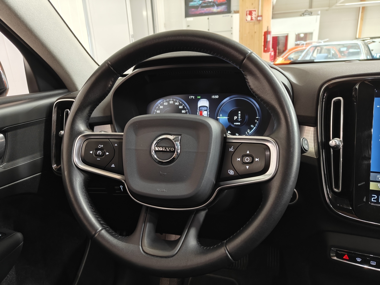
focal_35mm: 24
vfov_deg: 56.8
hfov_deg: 71.6
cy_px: 142
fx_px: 263
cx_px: 190
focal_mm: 5.59
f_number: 1.8
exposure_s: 1/33
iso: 160
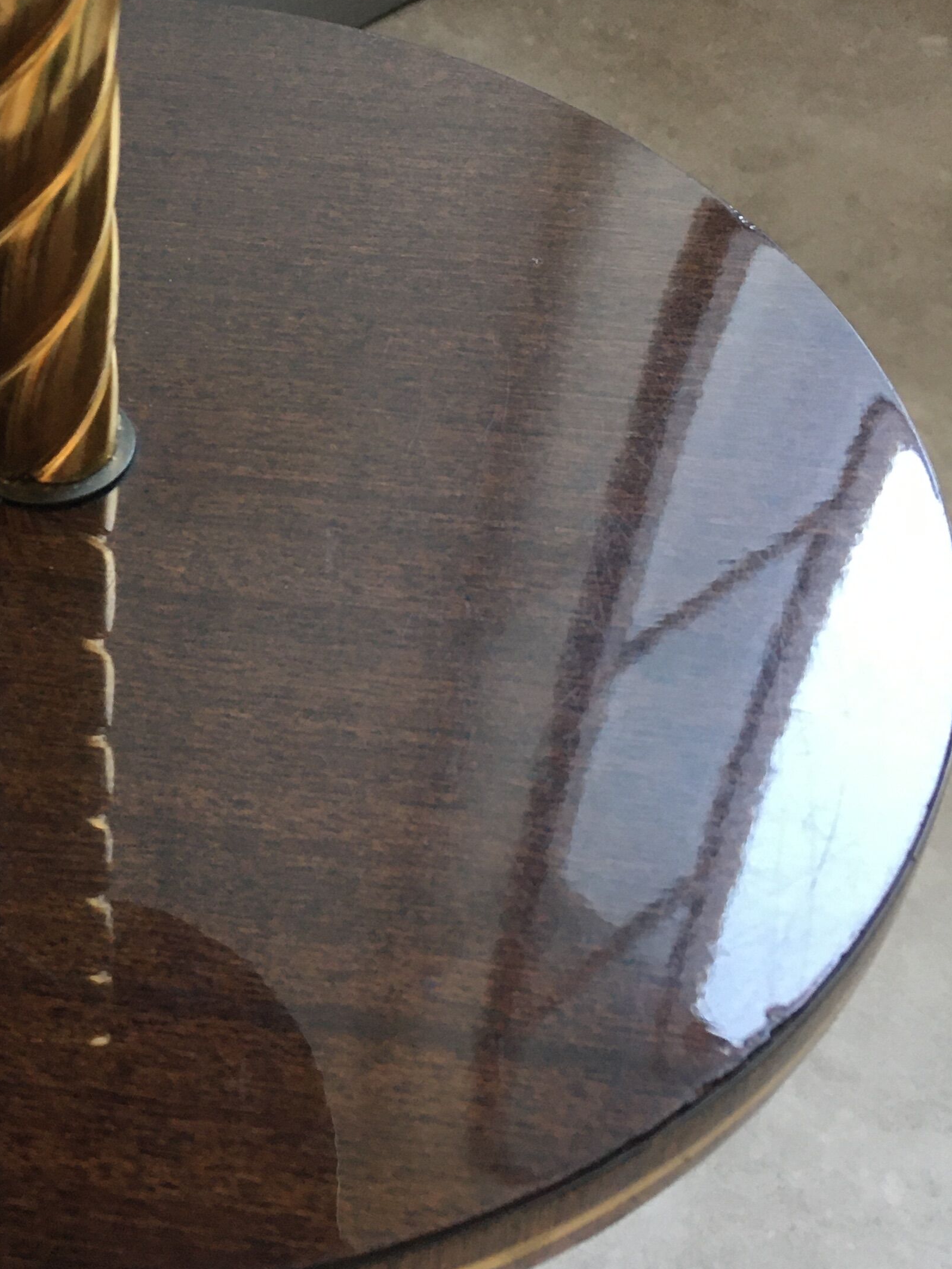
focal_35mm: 55
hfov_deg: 25.5
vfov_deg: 34.6
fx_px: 2017
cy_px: 430
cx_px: 51
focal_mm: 4.15
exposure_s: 1/33
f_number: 2.2
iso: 125
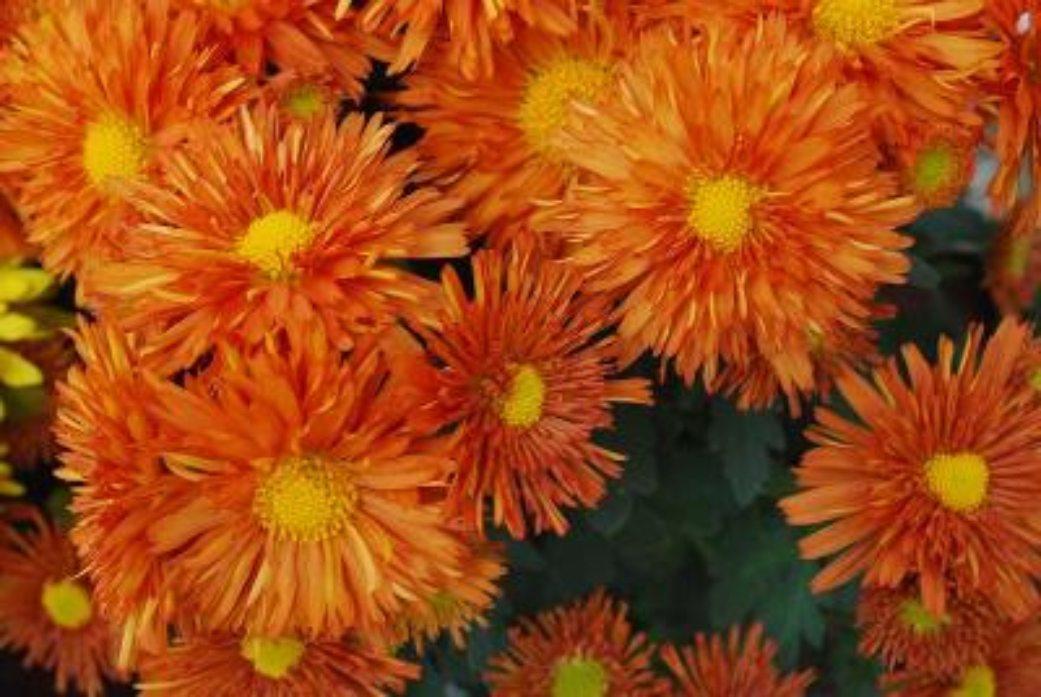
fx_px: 1738
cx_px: 520
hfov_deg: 33.4
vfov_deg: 22.7
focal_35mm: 60
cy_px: 348
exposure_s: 1/60
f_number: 8
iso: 140
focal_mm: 40
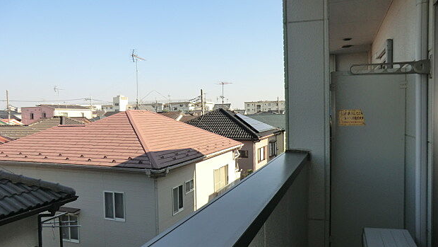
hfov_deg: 69.8
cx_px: 224
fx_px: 314
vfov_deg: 42.9
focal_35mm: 27
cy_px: 130
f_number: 3.2
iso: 80
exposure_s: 1/640
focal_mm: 4.3
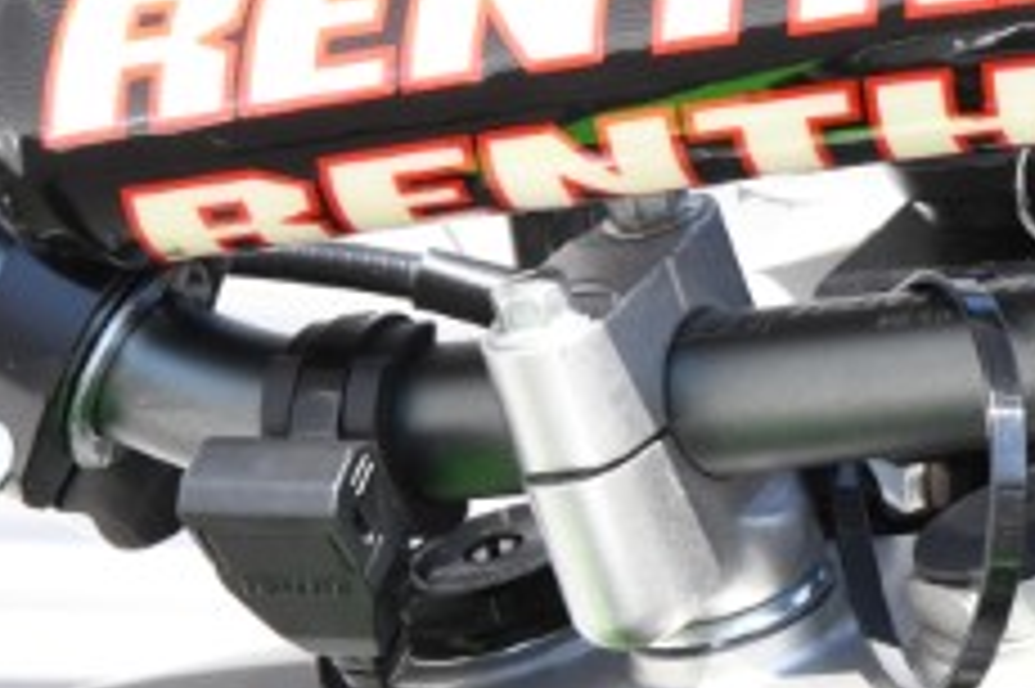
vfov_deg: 4.0
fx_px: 9796
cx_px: 1084
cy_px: 506
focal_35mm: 341
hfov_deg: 6.0
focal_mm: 105
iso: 2000
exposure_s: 1/200
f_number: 18
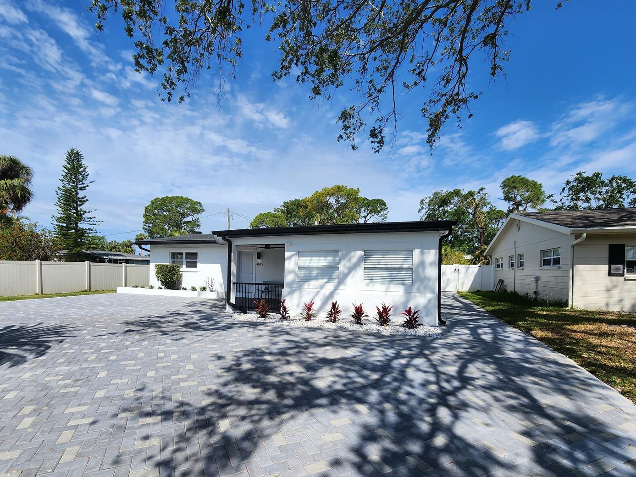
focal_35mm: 15
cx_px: 297
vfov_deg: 81.3
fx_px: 276
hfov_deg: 98.0
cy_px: 270
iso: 50
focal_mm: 2.2
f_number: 2.2
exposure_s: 1/2210
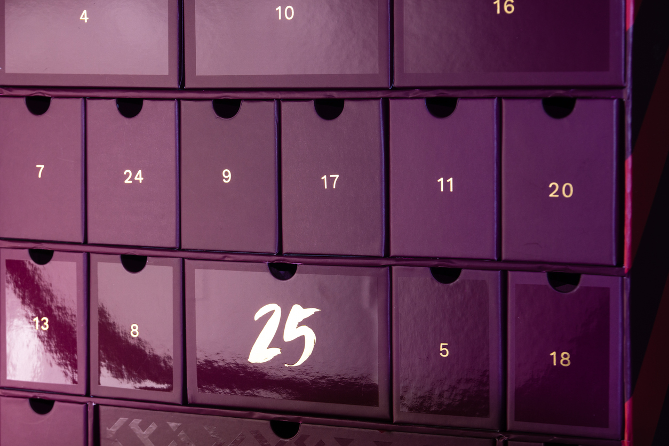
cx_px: 334
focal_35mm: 98
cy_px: 223
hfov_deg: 20.9
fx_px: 1812
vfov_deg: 14.0
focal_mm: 65
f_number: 7.1
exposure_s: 1/60
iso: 100
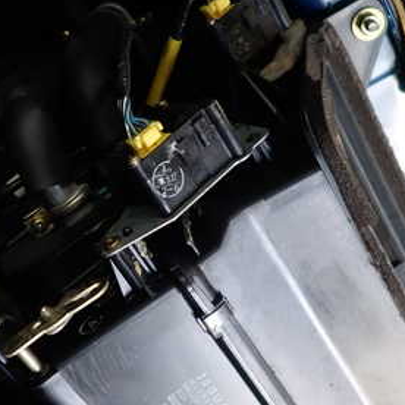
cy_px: 230
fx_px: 635
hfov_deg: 35.1
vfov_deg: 35.3
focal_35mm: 48
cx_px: 141
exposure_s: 1/60
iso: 200
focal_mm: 4.5
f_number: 2
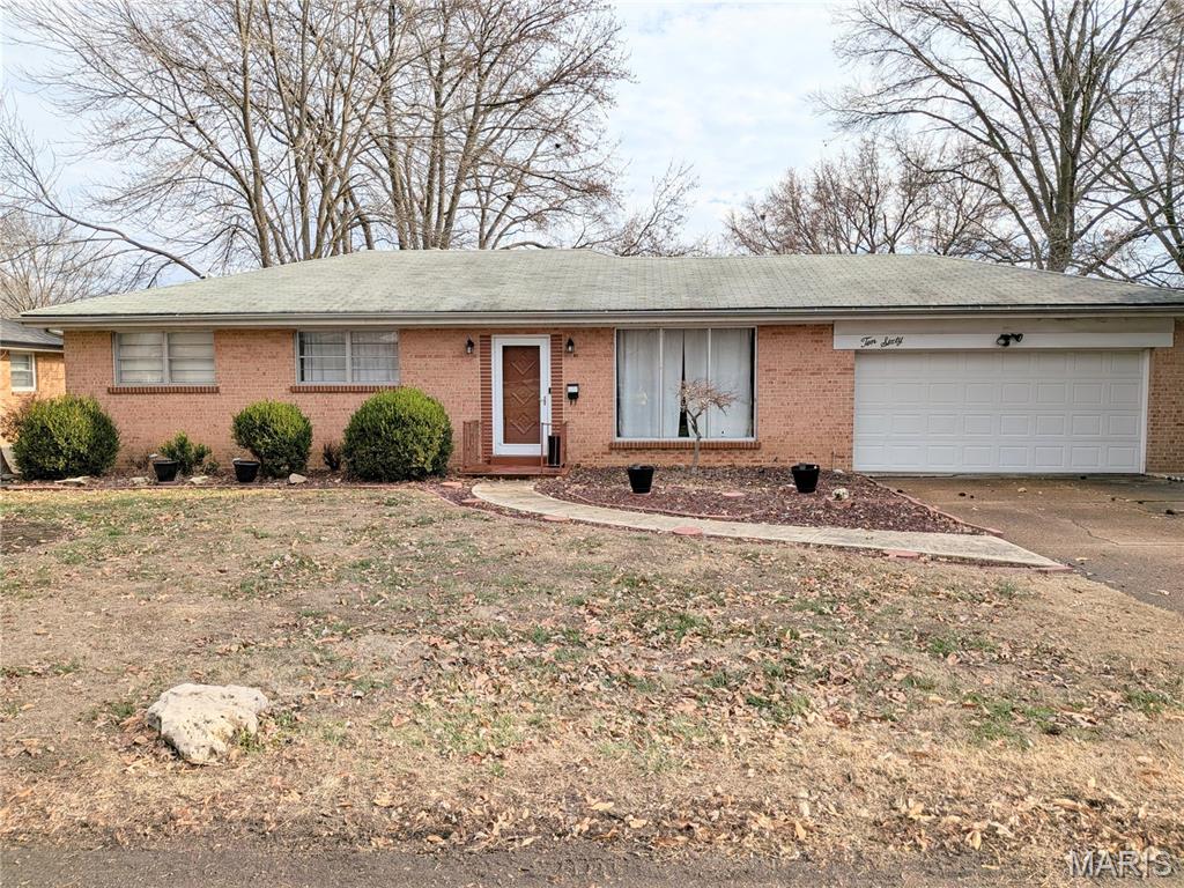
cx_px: 592
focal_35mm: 24
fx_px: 821
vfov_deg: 56.8
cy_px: 444
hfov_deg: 71.6
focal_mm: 4.53
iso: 29
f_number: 1.7
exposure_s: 1/1462
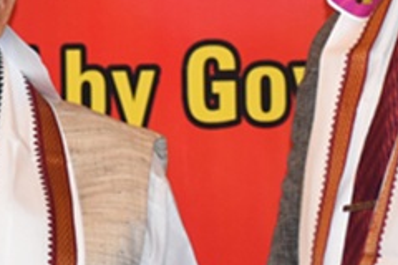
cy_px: -118
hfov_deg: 3.9
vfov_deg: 2.6
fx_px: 5793
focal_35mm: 524
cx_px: -290
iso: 800
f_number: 4.5
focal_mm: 70
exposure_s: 1/80
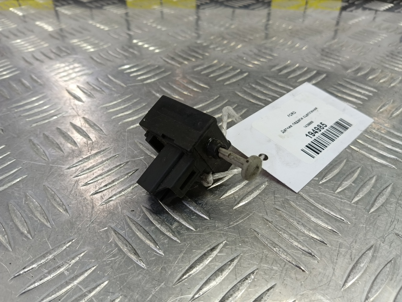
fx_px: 267
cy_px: 151
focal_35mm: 23
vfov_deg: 58.9
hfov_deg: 73.9
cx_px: 201
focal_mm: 4.11
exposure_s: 1/50
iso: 110
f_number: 1.6
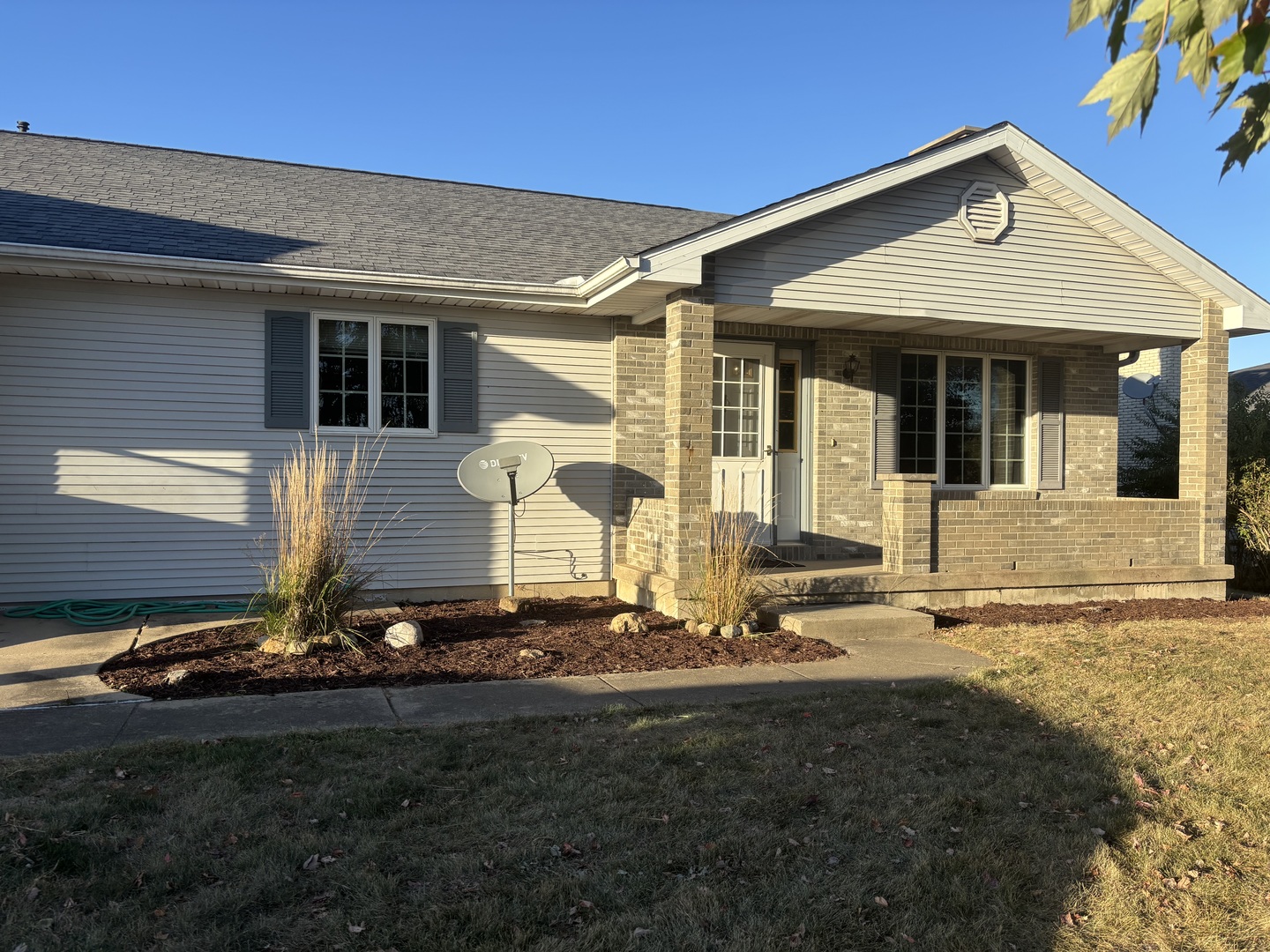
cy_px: 476
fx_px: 954
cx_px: 635
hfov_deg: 67.3
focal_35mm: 26
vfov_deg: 53.1
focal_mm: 5.96
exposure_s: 1/1567
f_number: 1.6
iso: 50
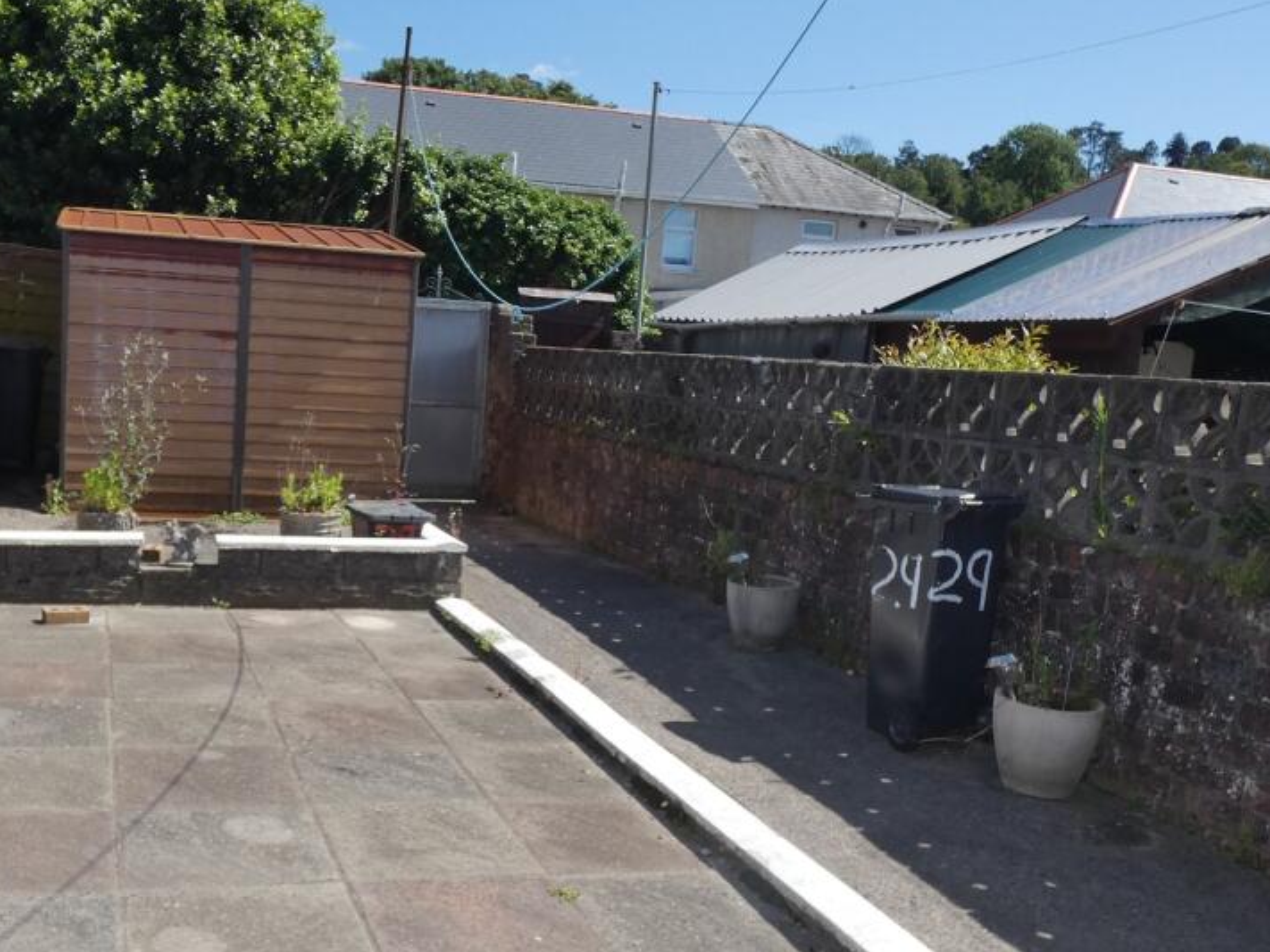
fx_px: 1321
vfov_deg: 39.4
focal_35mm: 36
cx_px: 441
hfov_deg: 50.6
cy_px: 582
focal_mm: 4.4
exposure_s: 1/1000
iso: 80
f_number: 3.2
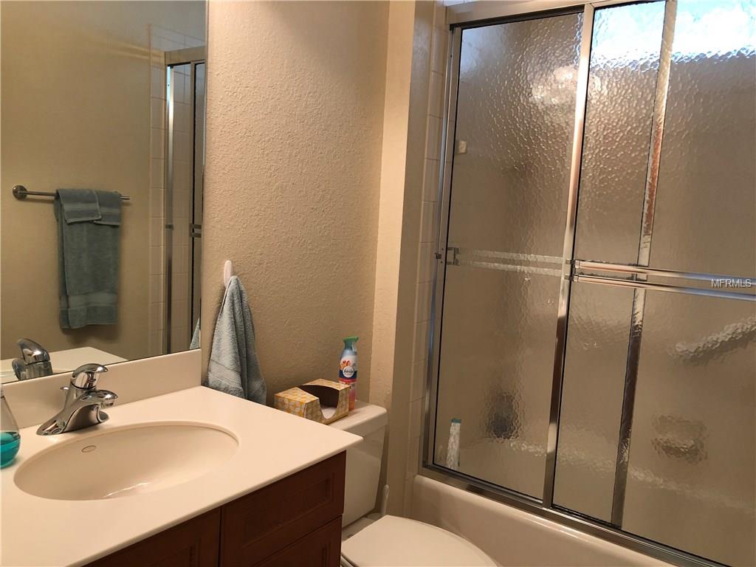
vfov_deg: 49.7
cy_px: 284
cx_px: 378
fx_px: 612
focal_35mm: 28
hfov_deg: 63.4
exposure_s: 1/24
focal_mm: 3.99
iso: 40
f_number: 1.8
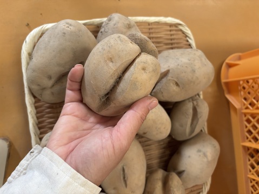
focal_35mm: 26
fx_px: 195
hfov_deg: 67.3
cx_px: 130
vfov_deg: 53.1
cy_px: 97
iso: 250
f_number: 1.6
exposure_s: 1/60
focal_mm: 5.96
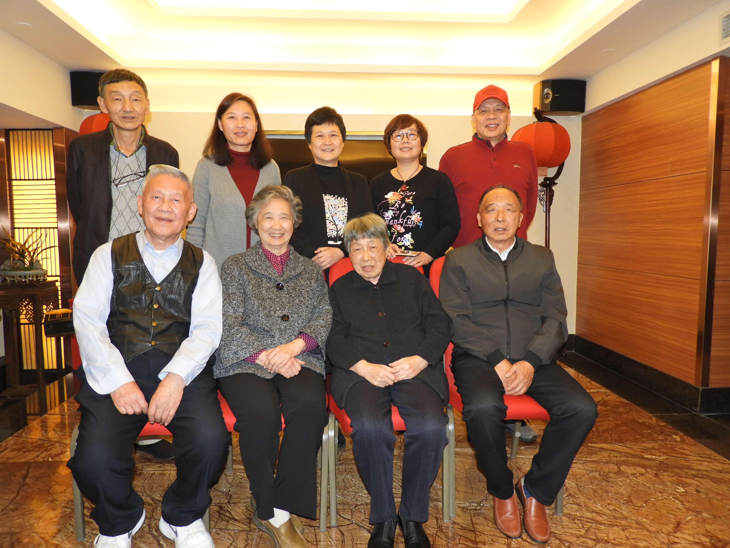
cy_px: 274
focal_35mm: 24
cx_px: 365
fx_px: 506
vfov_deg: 56.8
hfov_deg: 71.6
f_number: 3.3
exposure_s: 1/30
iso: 200
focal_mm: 4.3
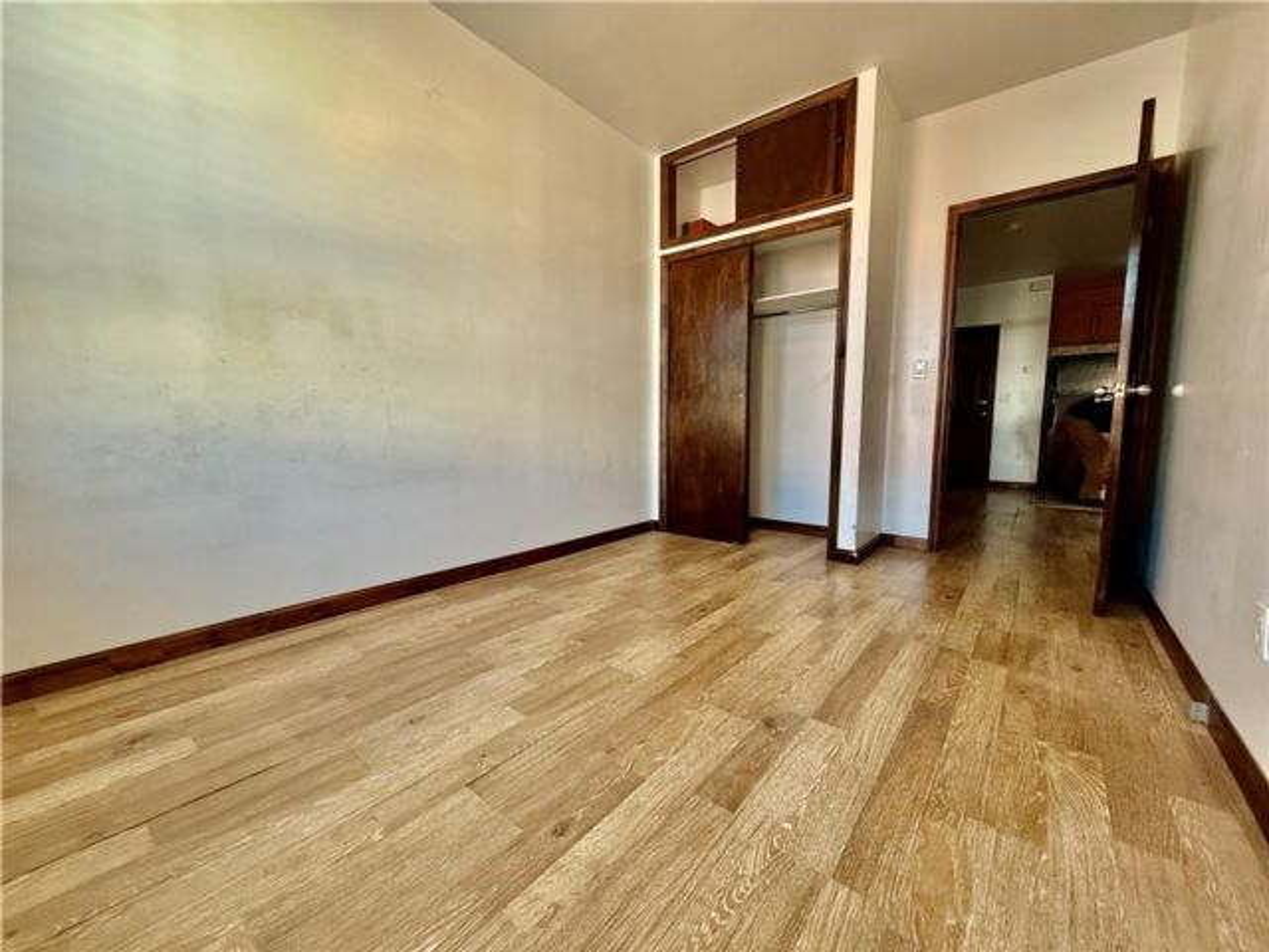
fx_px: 513
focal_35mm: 14
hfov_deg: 102.1
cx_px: 634
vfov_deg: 85.7
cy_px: 476
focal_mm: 2.22
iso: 250
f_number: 2.2
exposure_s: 1/120
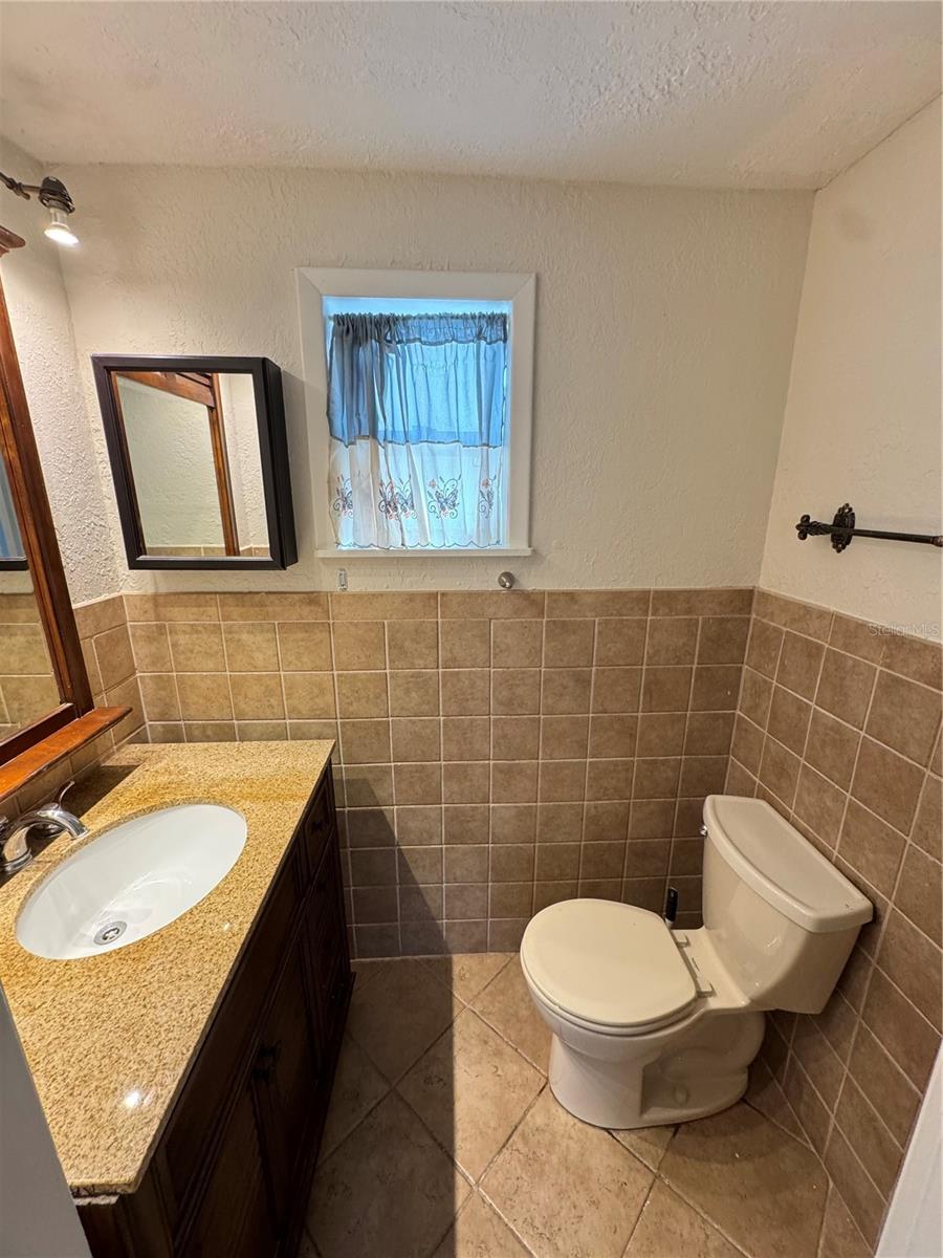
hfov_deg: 85.7
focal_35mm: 14
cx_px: 472
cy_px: 629
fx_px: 509
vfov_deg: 102.1
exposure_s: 1/60
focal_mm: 2.22
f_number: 2.2
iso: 250
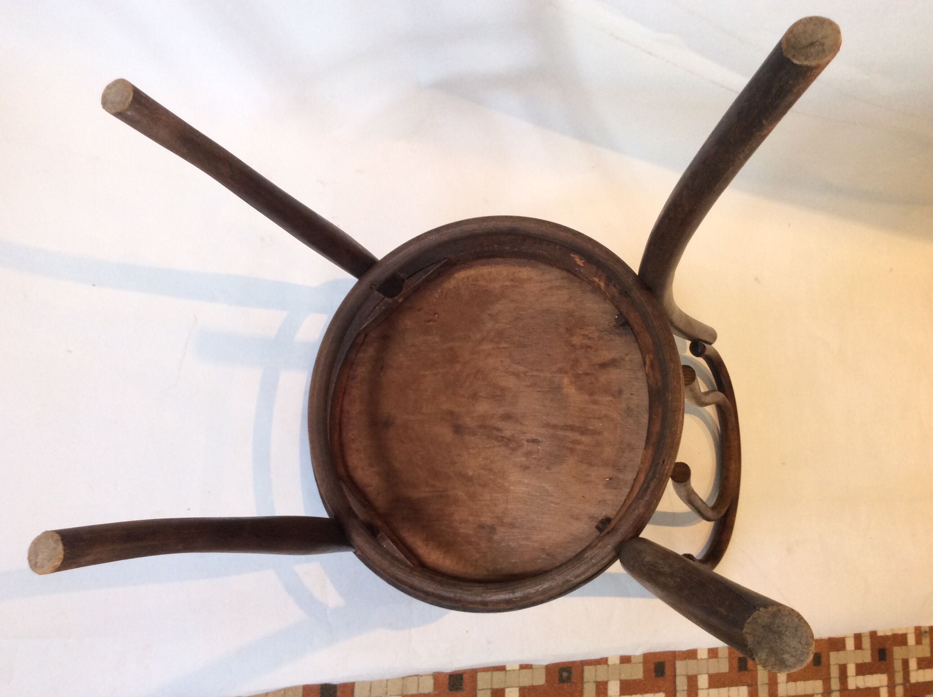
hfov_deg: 56.9
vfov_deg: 44.1
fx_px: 861
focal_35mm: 32
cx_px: 466
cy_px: 348
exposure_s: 1/25
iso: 64
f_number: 2.4
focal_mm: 3.3
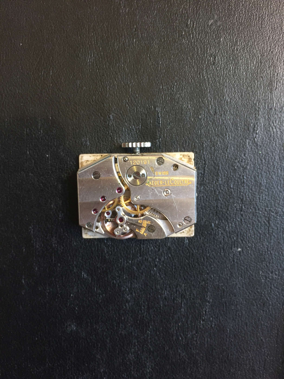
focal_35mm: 29
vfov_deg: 61.7
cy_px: 190
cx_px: 142
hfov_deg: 48.2
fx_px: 317
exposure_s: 1/33
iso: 100
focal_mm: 4.15
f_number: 2.2
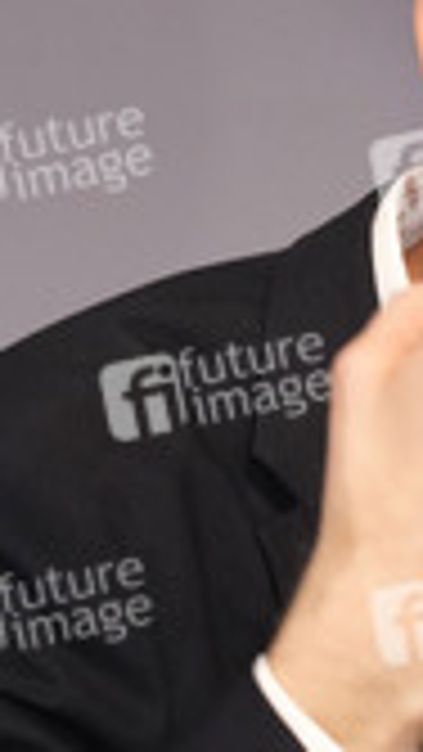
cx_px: 547
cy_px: 275
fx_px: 3607
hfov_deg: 6.7
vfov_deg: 11.9
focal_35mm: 181
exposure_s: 1/160
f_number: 5
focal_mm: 64
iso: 2000
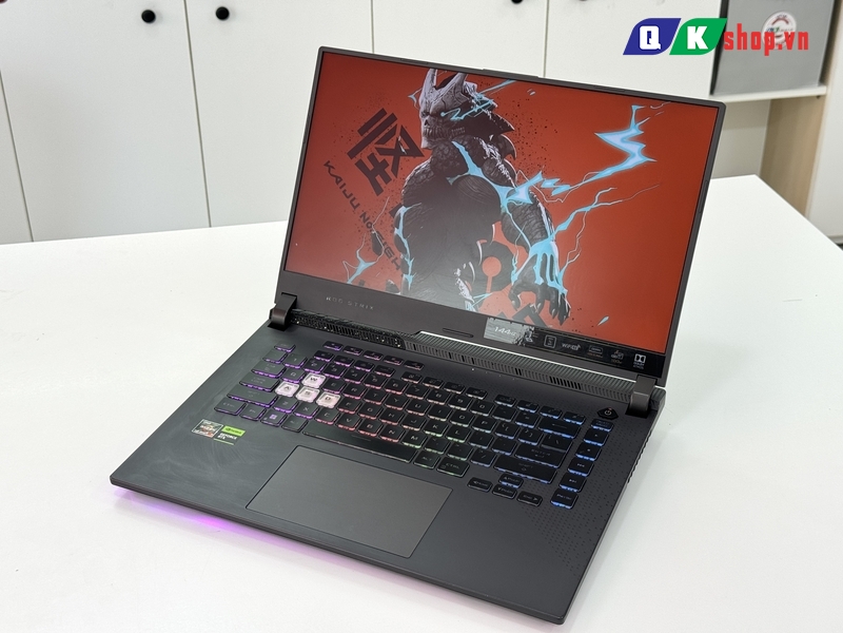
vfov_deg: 30.3
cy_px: 316
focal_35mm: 48
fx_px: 1169
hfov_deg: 39.7
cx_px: 422
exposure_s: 1/121
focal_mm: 6.76
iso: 50
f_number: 1.78
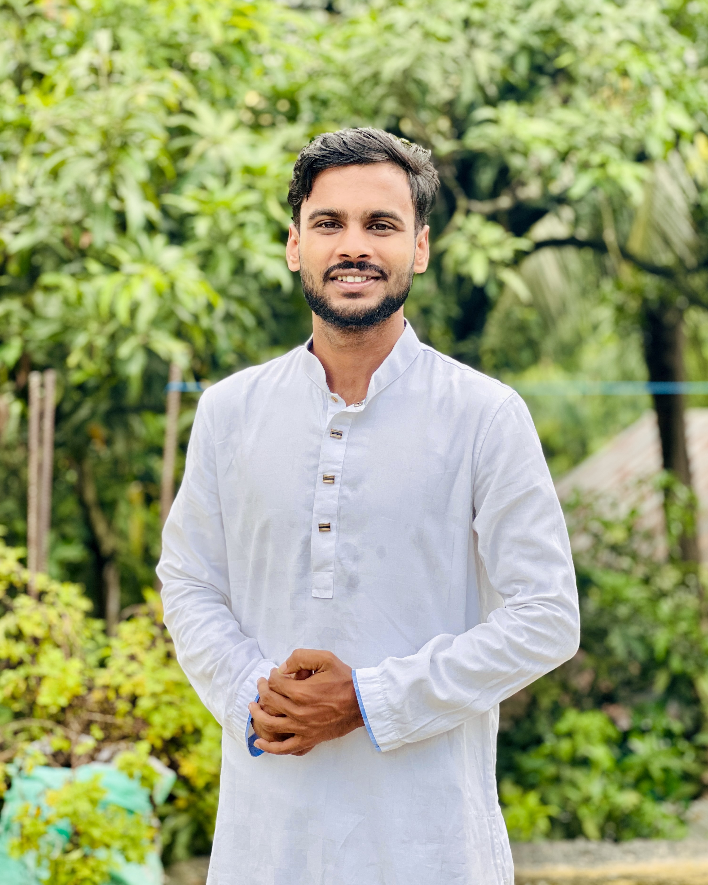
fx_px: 2122
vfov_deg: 23.6
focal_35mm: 81
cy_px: 446
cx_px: 356
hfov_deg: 18.9
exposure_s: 1/121
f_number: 2.8
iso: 80
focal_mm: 9
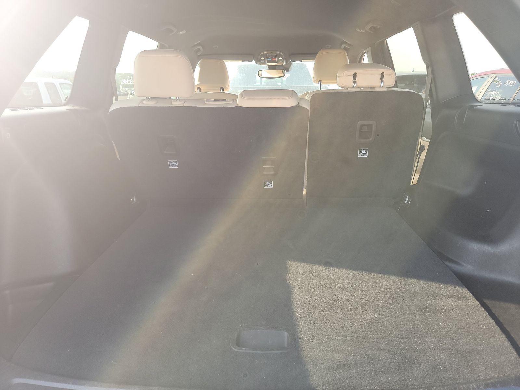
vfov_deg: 56.8
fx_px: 361
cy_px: 195
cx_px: 260
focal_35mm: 24
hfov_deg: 71.6
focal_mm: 6.7
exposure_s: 1/59
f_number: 1.8
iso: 70
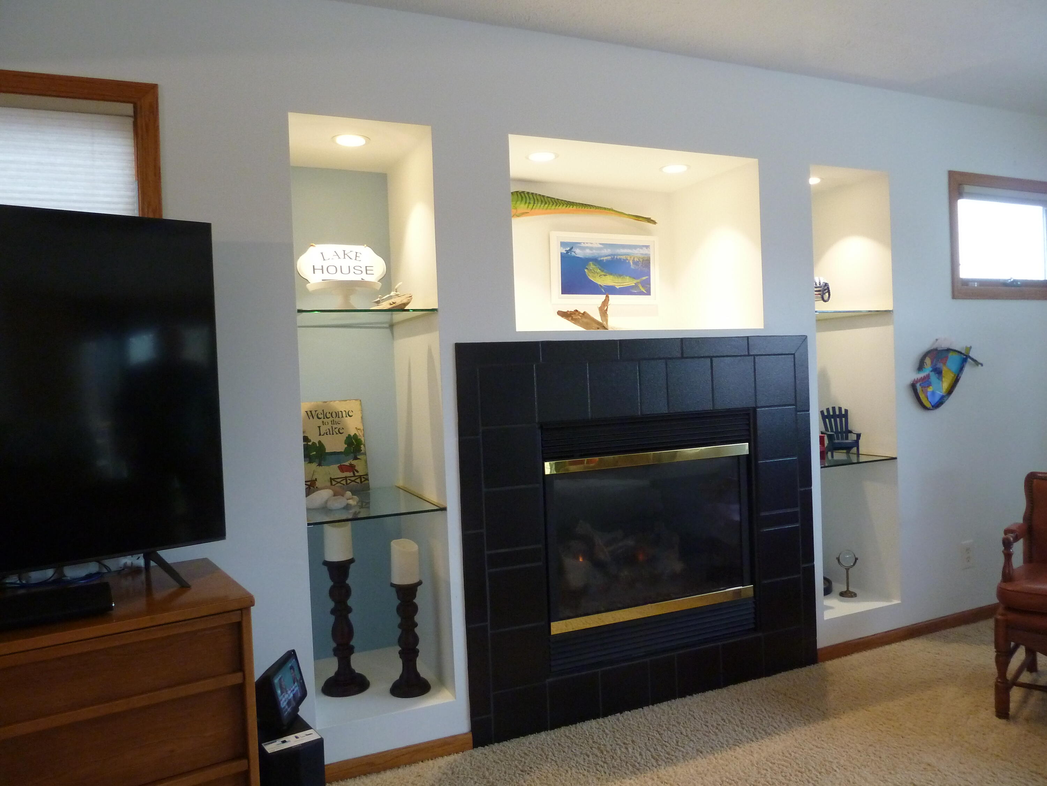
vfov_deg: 54.9
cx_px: 524
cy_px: 393
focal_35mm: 25
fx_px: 756
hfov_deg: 69.4
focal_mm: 4.1
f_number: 3.3
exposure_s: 1/30
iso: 320
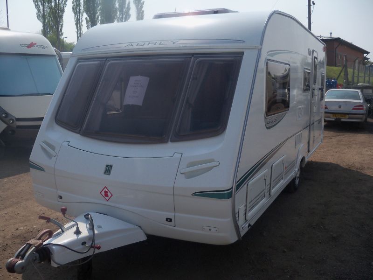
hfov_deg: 52.6
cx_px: 186
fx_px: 377
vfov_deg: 40.7
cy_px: 140
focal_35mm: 35
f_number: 3.5
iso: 80
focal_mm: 6.2
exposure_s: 1/1250
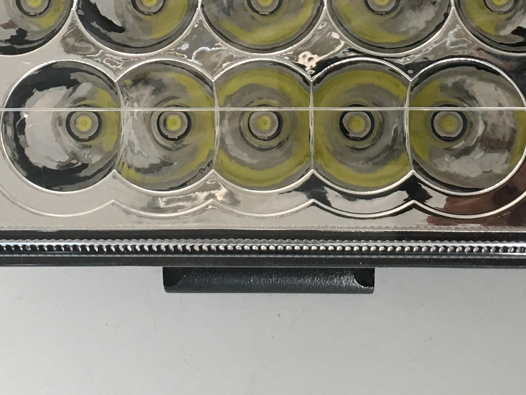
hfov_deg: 26.3
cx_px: 251
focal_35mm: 74
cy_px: -44
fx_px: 1124
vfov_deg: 19.1
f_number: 2.2
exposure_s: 1/33
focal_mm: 4.15
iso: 64
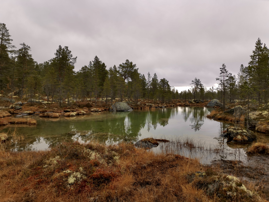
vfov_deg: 51.4
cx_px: 134
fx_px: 210
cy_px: 101
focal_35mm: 27
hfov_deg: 65.3
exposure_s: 1/152
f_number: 1.8
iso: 50
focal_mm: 5.58
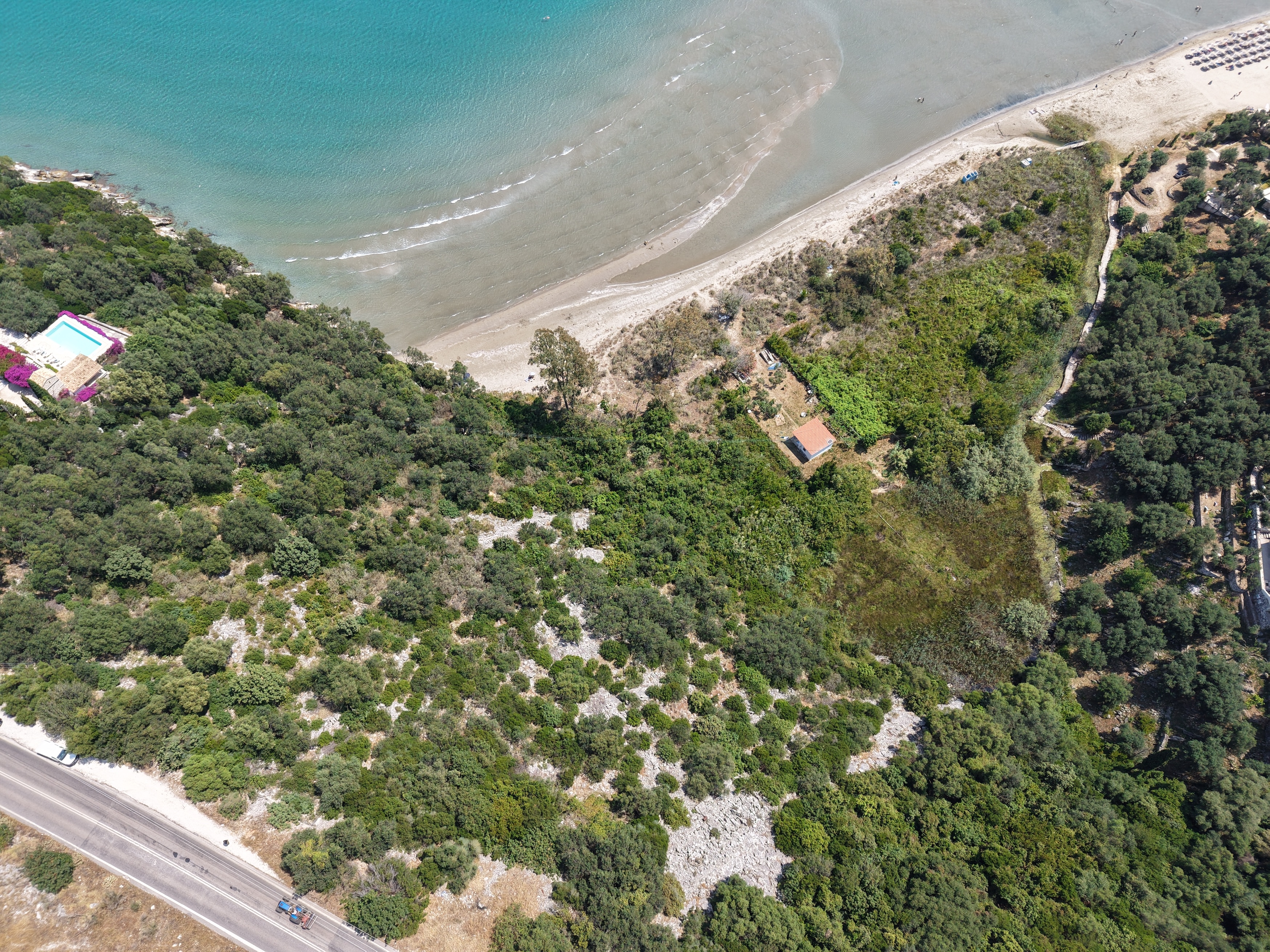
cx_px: 635
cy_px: 476
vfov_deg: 56.8
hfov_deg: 71.6
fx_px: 881
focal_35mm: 24
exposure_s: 1/2000
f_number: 1.8
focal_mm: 8.67
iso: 120
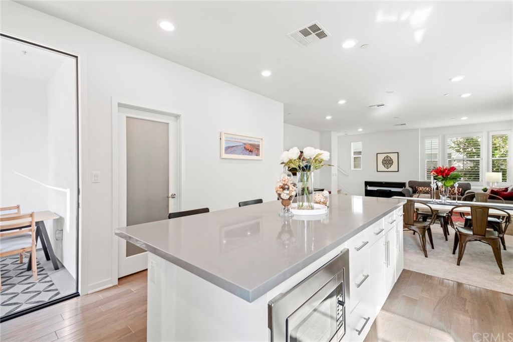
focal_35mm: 16
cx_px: 256
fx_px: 228
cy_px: 171
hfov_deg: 96.8
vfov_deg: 73.7
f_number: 8
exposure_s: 1/6
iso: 200
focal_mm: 16
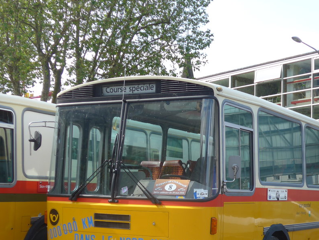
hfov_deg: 28.8
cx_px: 202
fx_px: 617
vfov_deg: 21.8
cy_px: 178
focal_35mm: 67
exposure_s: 1/400
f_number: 2.8
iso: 80
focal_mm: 9
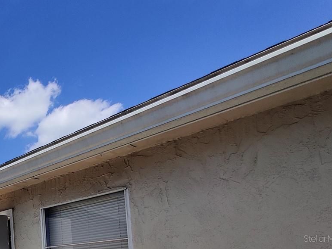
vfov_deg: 45.0
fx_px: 259
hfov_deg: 52.0
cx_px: 0
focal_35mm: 27
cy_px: 238
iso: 100
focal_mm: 2.25
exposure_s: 1/1814
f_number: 2.2
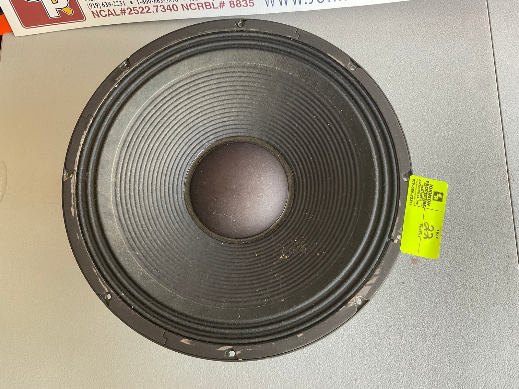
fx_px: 435
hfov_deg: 61.7
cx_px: 260
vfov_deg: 48.2
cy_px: 194
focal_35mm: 29
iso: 40
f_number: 1.8
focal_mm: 3
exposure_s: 1/122
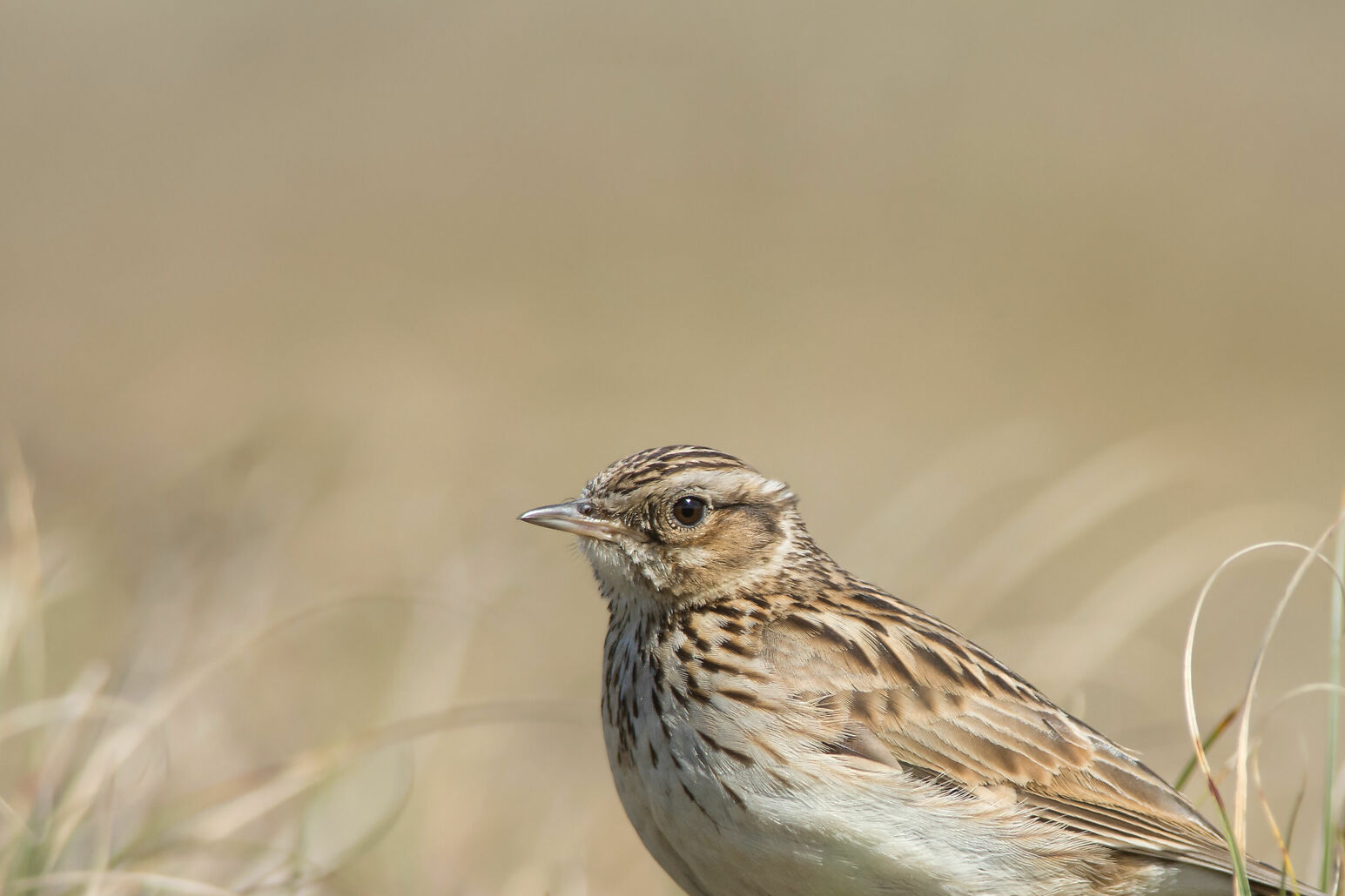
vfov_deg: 1.2
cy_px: 669
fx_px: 43522
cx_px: 829
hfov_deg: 1.8
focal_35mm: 1165
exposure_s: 1/1000
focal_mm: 500
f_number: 8
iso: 320
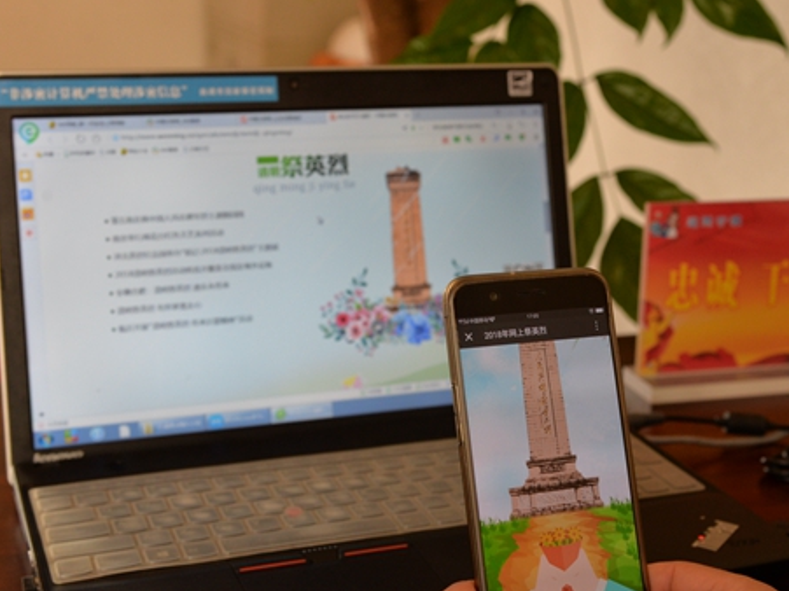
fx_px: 1458
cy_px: 249
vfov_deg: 22.9
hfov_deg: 30.3
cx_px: 425
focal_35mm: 64
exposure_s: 1/160
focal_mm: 50
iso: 1600
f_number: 6.3
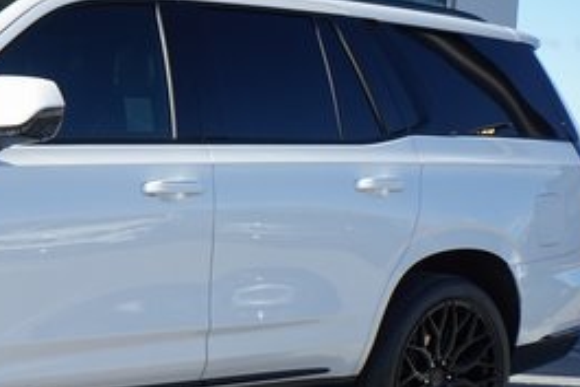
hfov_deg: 22.0
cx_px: -66
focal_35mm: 87
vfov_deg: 15.6
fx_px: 1402
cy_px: 309
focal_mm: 36
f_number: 8
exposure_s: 1/1250
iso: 1000
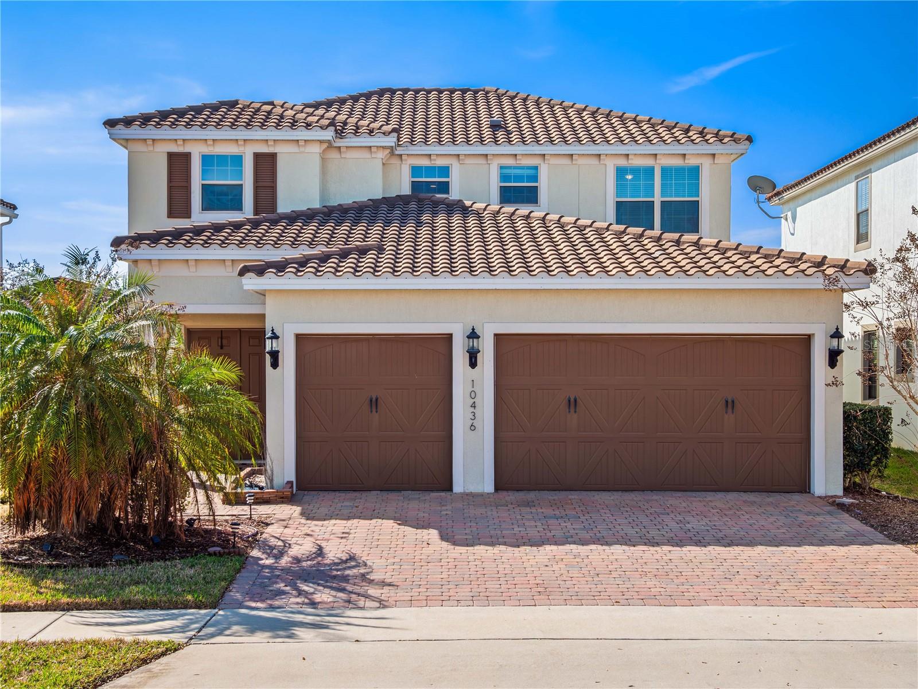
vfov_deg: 31.5
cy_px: 344
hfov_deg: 41.2
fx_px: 1220
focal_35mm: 46
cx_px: 459
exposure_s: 1/400
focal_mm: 23
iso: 200
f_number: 7.1
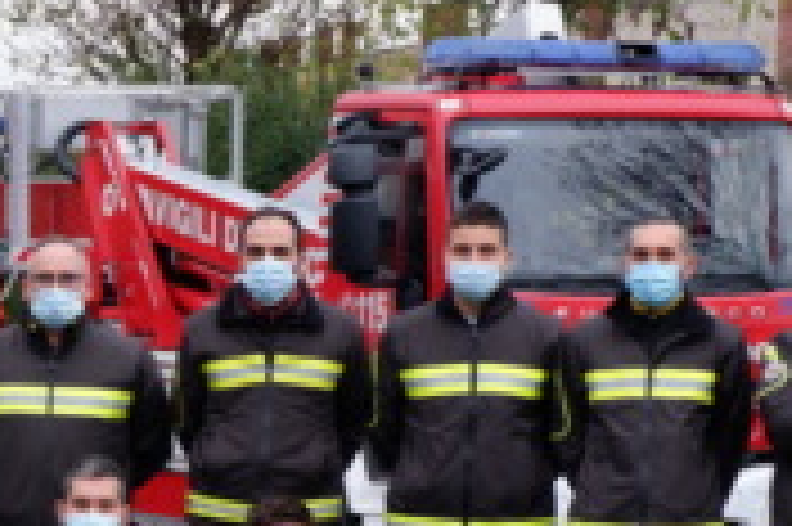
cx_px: -284
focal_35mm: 170
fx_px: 3736
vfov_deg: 8.0
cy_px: 546
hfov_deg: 11.7
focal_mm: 29.6
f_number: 4.5
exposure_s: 1/80
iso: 200
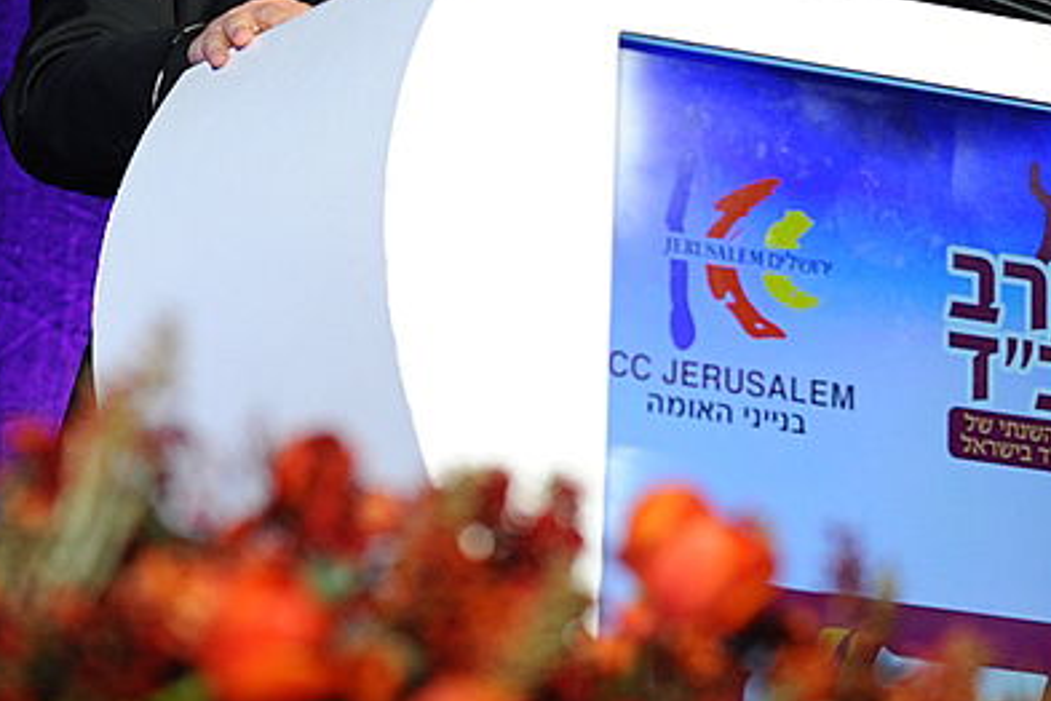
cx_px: 562
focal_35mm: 224
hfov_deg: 9.2
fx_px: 6539
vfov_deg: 6.1
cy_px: 95
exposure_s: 1/400
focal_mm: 110
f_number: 2.8
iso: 1600
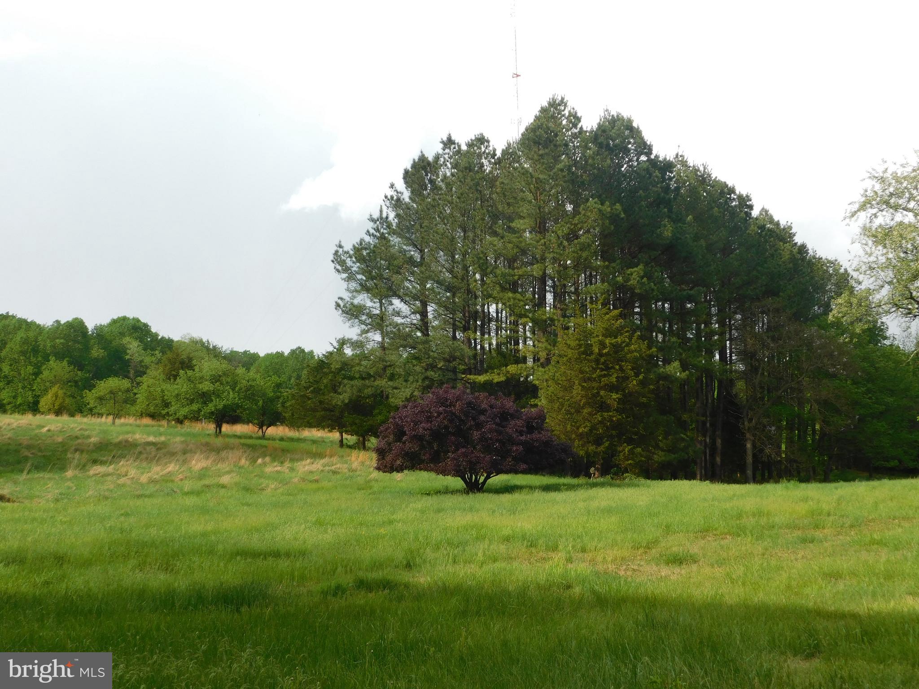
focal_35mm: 36
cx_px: 460
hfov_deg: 51.4
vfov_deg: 39.7
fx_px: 956
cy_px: 344
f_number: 3.5
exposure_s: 1/800
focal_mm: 6.3
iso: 125
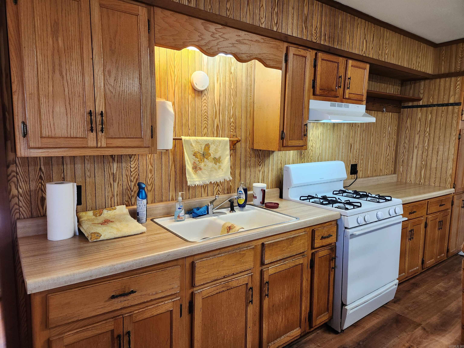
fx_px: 308
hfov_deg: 73.9
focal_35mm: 23
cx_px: 232
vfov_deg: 58.9
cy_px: 174
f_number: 1.8
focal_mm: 5.4
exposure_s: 1/120
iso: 250
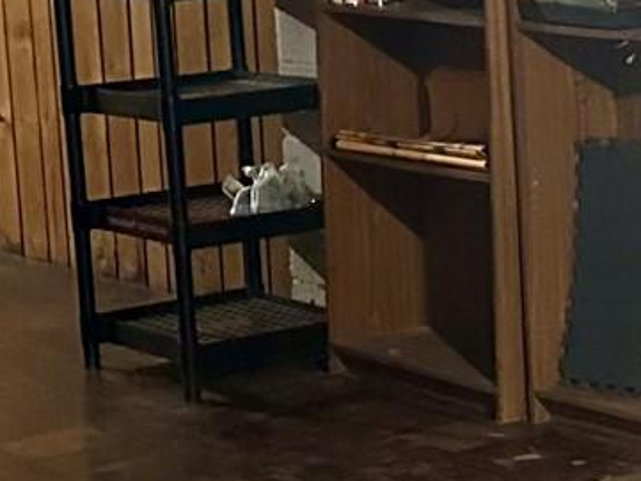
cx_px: 732
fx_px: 2519
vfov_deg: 10.9
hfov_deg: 14.1
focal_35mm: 136
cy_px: 156
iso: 800
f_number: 1.78
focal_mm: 6.86
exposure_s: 1/60
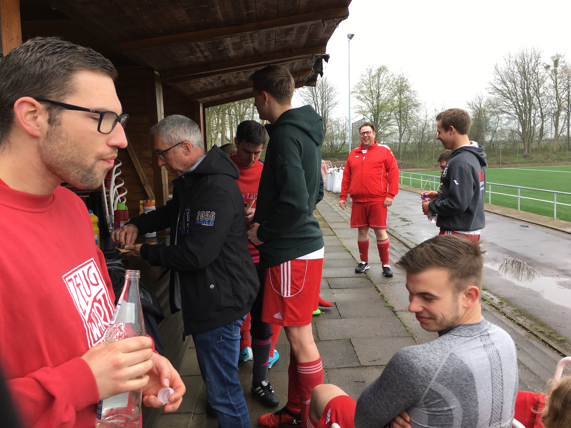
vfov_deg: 48.2
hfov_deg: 61.7
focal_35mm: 29
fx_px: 478
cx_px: 286
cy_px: 214
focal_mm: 4.15
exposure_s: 1/135
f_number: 2.2
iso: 25
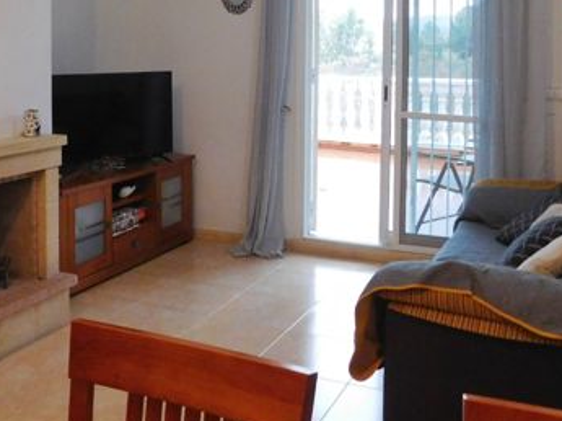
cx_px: 244
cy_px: 78
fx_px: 762
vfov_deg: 30.0
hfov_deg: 40.4
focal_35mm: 47
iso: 400
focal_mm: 4
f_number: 3
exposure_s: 1/25
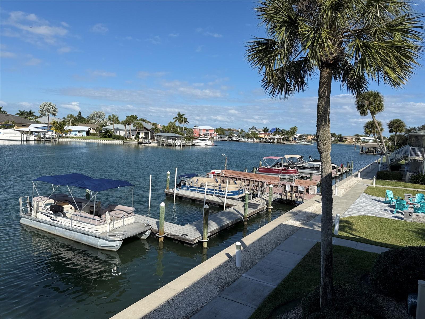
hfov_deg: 71.6
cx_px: 212
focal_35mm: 24
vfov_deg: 56.8
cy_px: 160
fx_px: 295
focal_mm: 6.76
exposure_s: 1/6711
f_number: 1.78
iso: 80
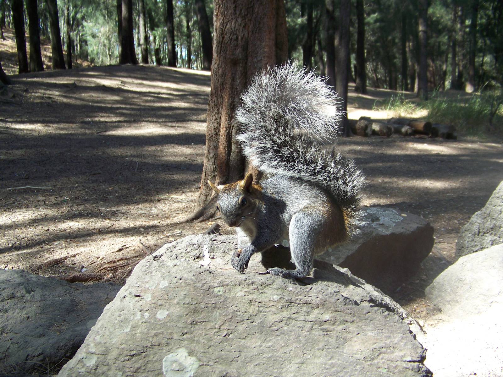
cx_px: 252
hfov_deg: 51.4
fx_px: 523
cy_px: 188
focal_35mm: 36
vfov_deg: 39.7
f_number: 2.8
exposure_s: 1/80
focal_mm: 5.85
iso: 64
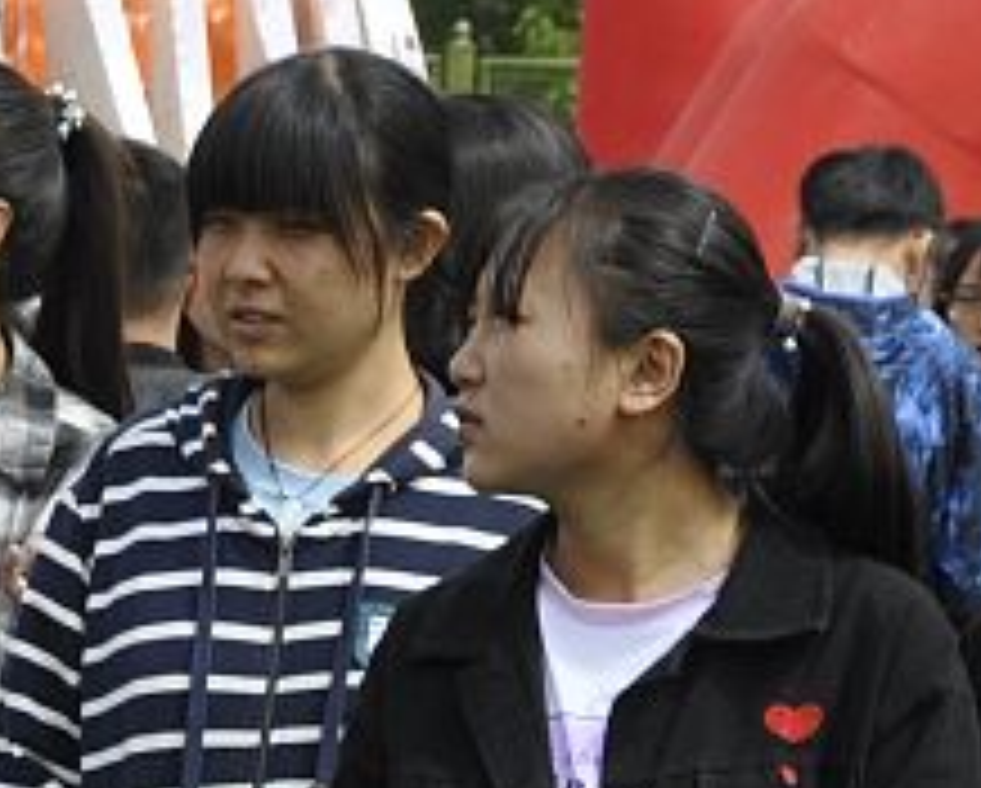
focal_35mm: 580
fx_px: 16850
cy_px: 700
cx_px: -1071
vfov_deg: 2.7
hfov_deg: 3.3
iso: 200
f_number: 8
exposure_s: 1/320
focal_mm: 75
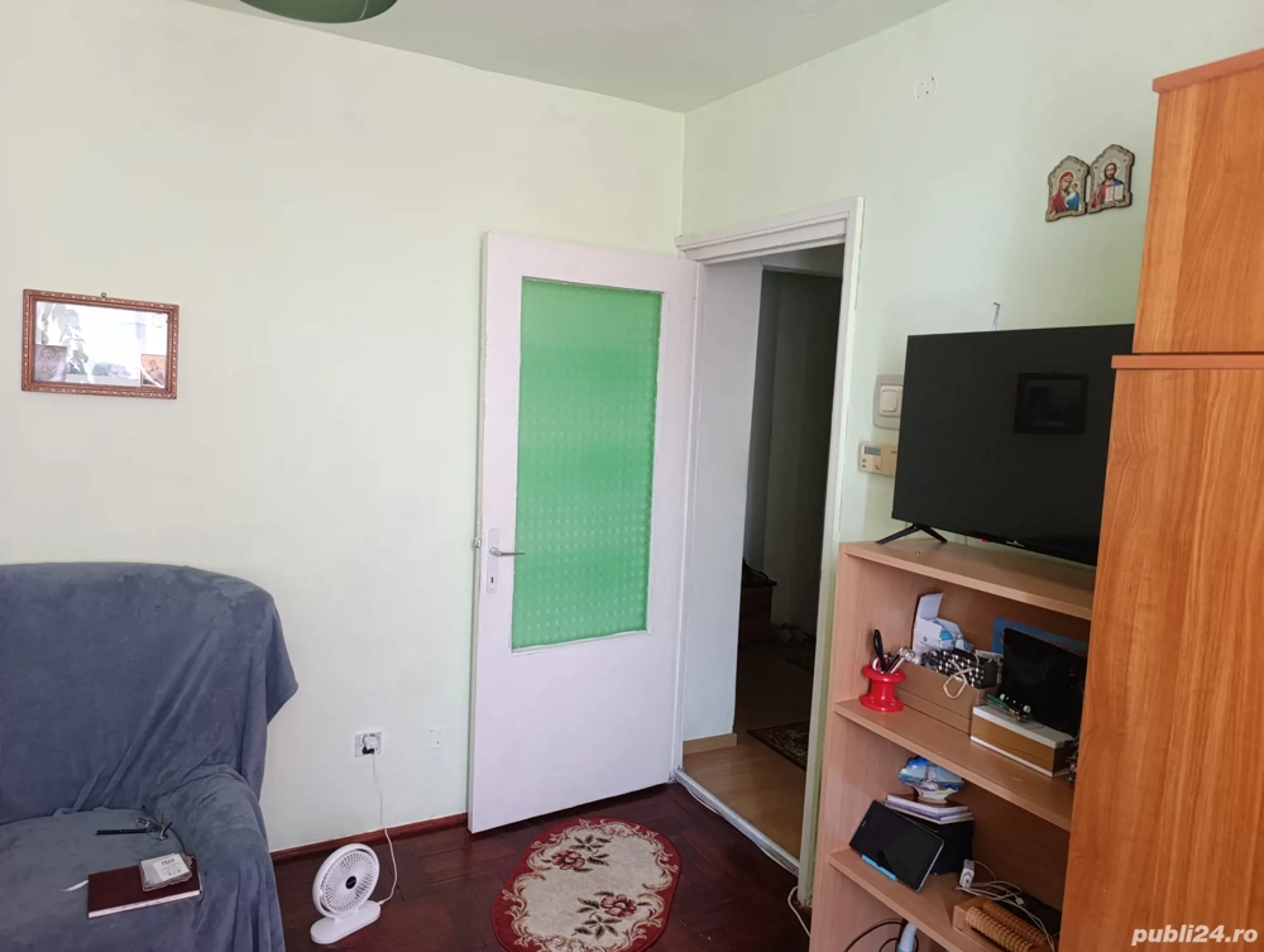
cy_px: 476
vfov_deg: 59.0
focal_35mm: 23
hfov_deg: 73.8
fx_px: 841
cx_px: 632
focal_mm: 6.14
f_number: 1.6
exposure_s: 1/50
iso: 1250
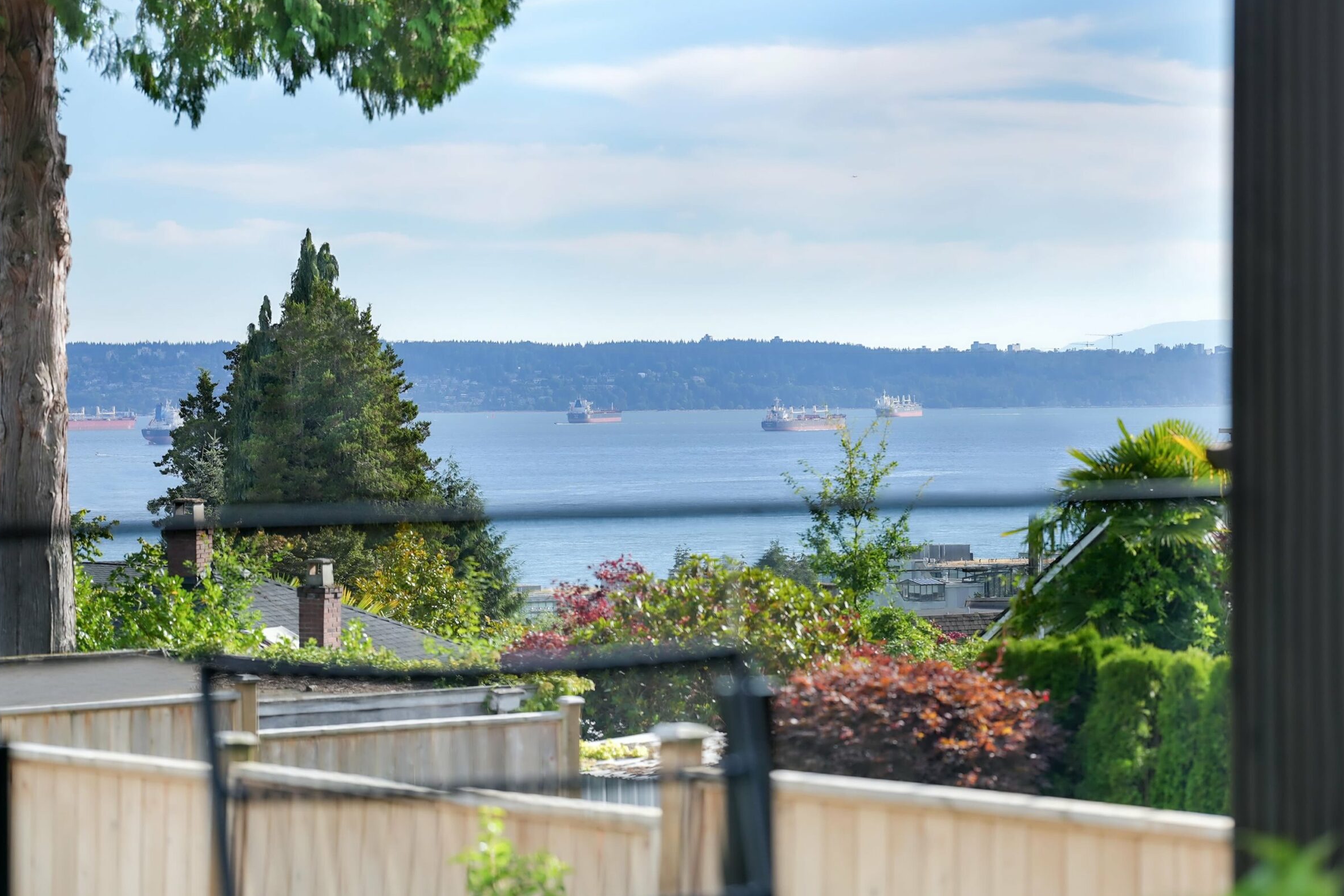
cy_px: 457
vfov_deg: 11.8
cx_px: 663
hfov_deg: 17.6
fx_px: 4330
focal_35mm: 116
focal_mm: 105
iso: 200
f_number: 3.2
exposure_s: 1/8000
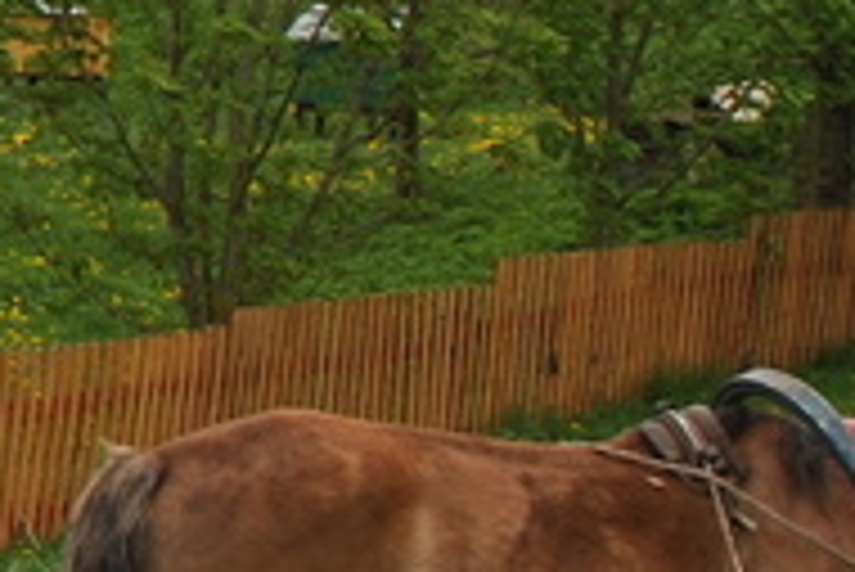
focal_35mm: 243
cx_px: -1512
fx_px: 5775
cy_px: -547
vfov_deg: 5.6
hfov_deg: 7.6
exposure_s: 1/200
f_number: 10
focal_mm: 22
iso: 100
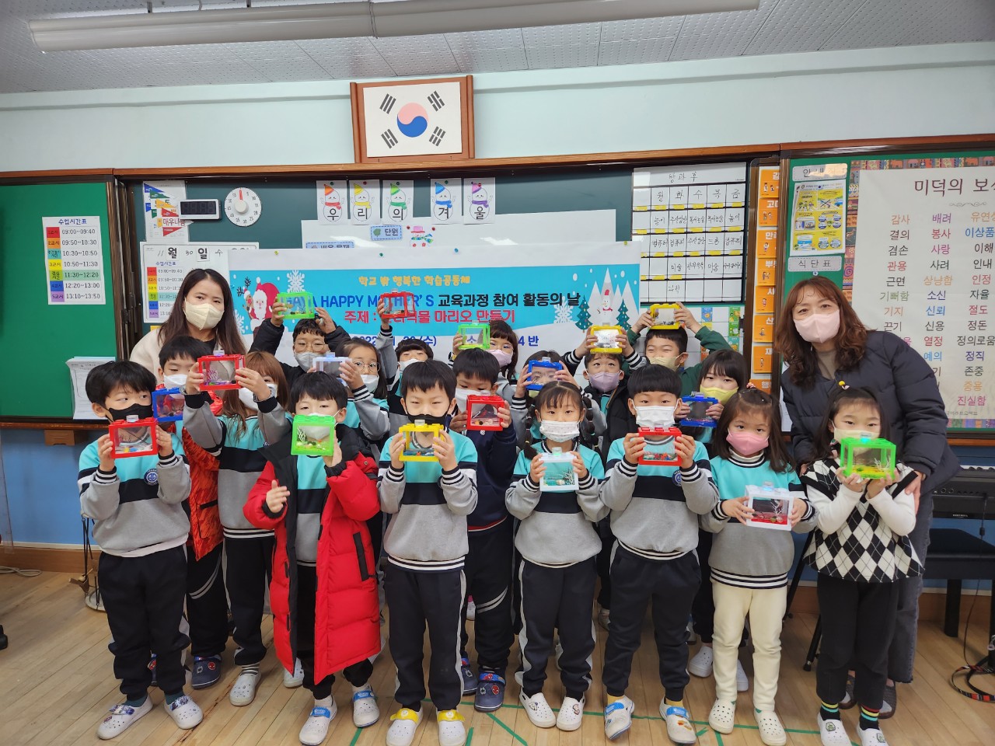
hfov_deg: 73.9
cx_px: 498
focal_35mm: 23
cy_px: 373
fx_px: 661
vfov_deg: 58.9
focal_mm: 5.4
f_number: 1.8
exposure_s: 1/182
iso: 125
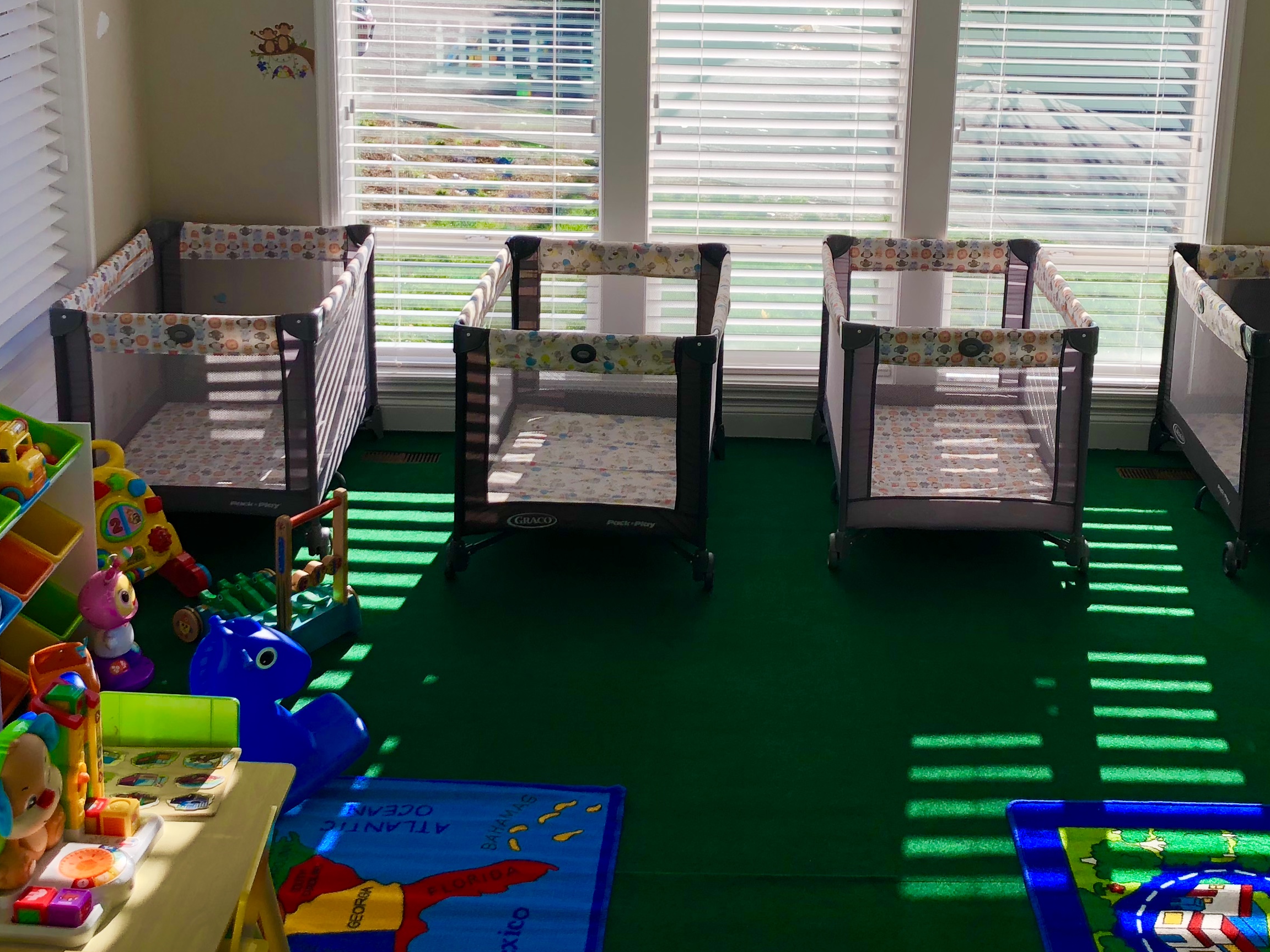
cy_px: 259
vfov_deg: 29.3
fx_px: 1798
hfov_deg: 38.8
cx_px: 727
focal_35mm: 49
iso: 20
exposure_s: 1/552
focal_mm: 4
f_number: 1.8
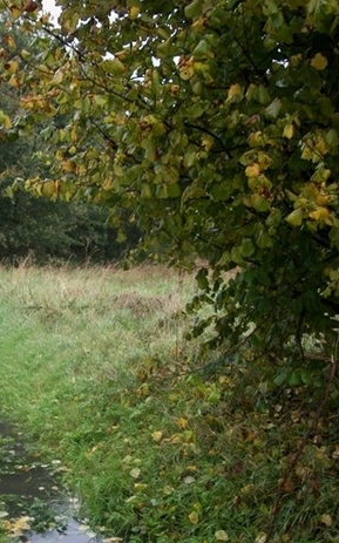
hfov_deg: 28.7
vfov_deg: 45.2
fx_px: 651
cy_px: 305
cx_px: 77
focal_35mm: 44
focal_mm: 5.7
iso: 134
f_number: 2.9
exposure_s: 1/60
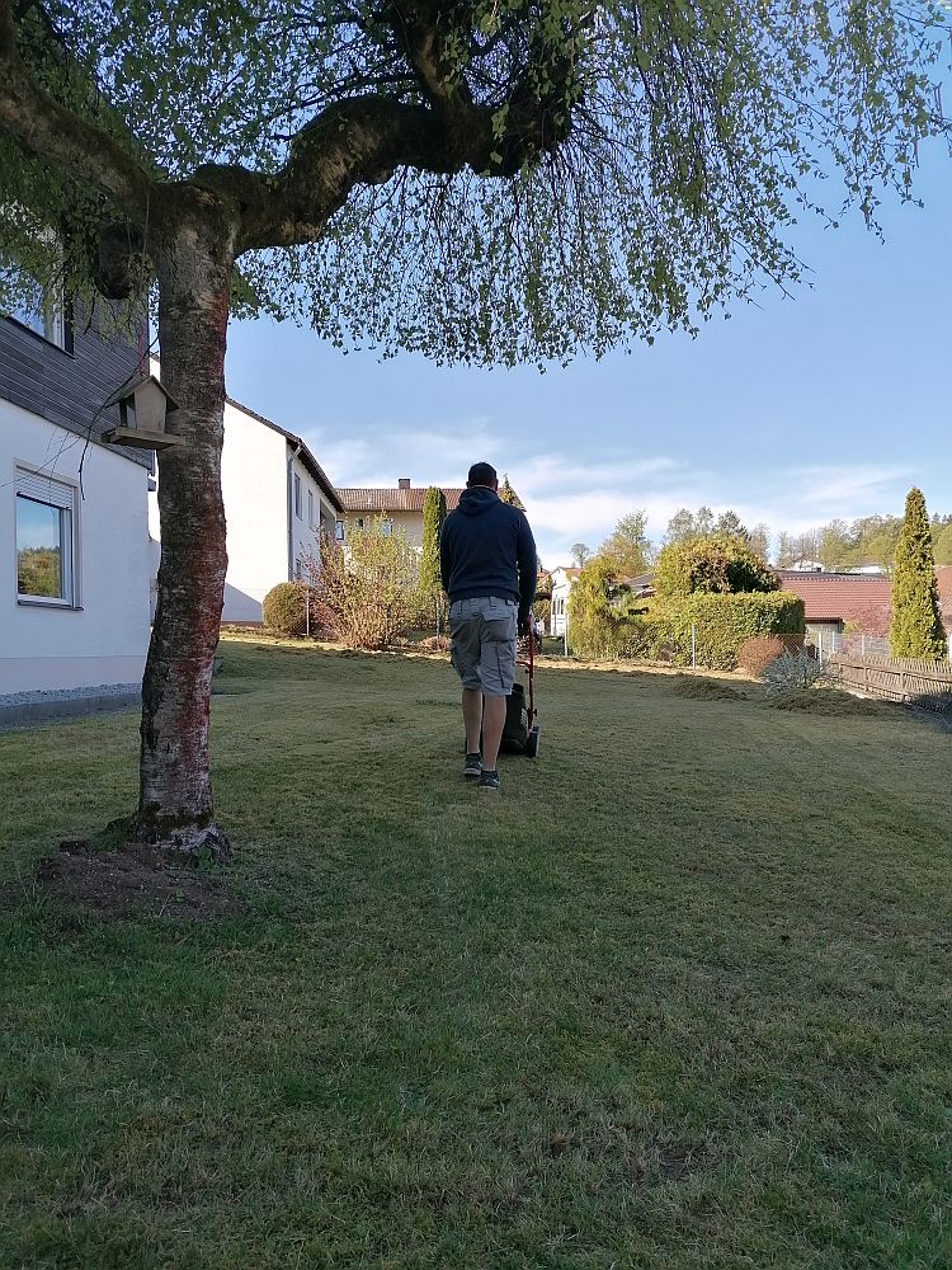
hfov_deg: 51.4
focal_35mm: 27
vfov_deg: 65.3
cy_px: 635
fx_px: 990
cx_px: 476
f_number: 1.8
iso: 50
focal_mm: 4.75
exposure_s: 1/827
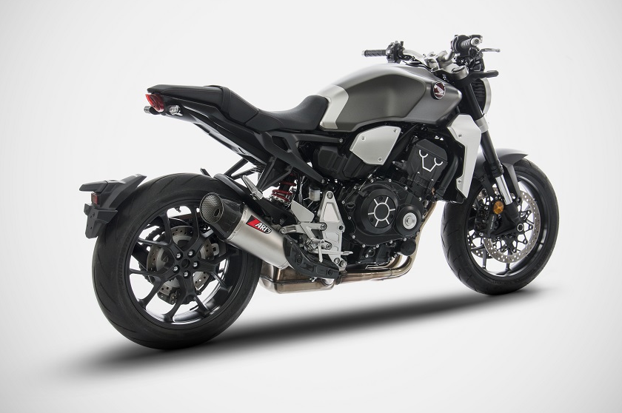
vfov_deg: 26.9
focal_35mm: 50
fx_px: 863
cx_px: 316
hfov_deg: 39.6
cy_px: 181
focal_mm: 28
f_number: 6.3
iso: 100
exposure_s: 1/60
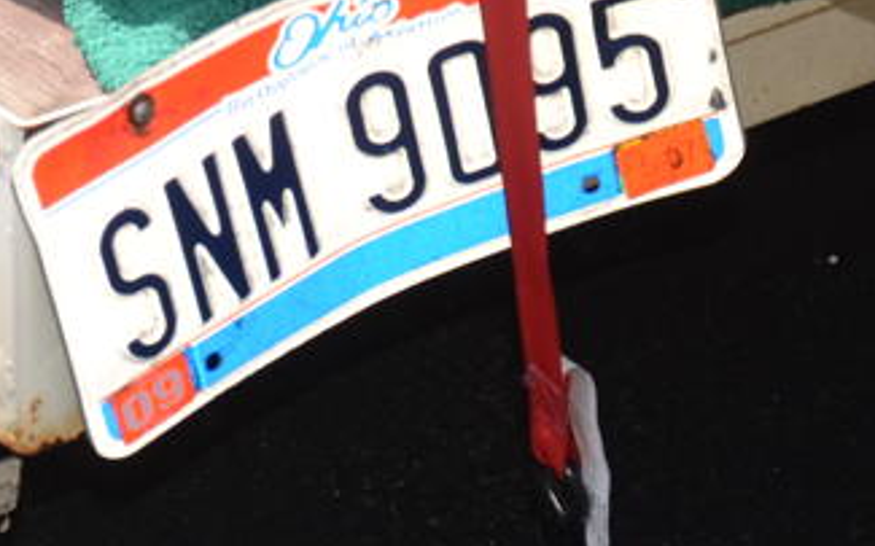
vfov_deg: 6.6
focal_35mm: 197
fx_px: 4697
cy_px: 46
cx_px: 5
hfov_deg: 10.6
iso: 100
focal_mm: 42
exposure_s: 1/250
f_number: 4.8
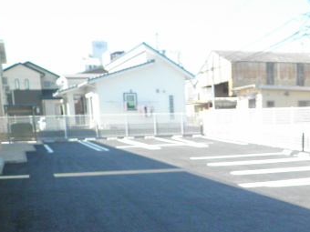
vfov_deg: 28.3
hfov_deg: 37.3
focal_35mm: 49
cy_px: 217
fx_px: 439
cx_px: 255
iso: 64
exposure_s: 1/320
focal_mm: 4.7
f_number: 2.8
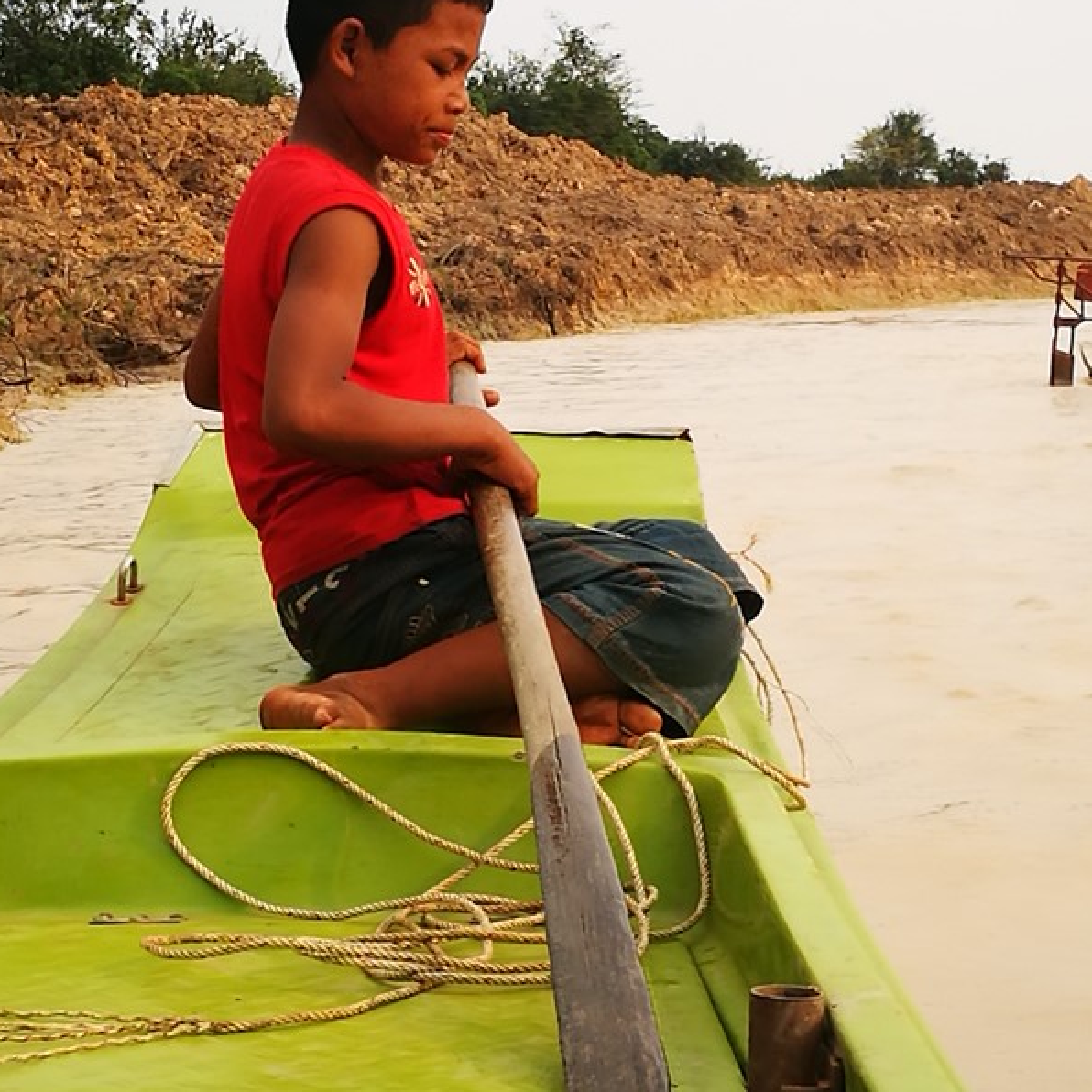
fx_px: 3855
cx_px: 544
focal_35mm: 108
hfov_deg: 16.1
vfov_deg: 16.1
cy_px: 420
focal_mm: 4.5
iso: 50
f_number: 2.2
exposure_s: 1/689
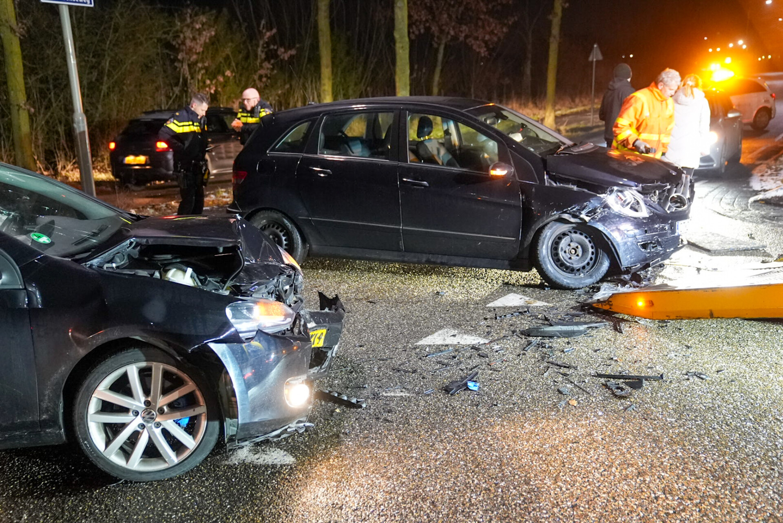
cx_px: 392
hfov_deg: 51.9
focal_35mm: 37
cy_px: 262
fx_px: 805
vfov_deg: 36.0
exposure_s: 1/50
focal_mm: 37
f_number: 2.8
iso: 10000
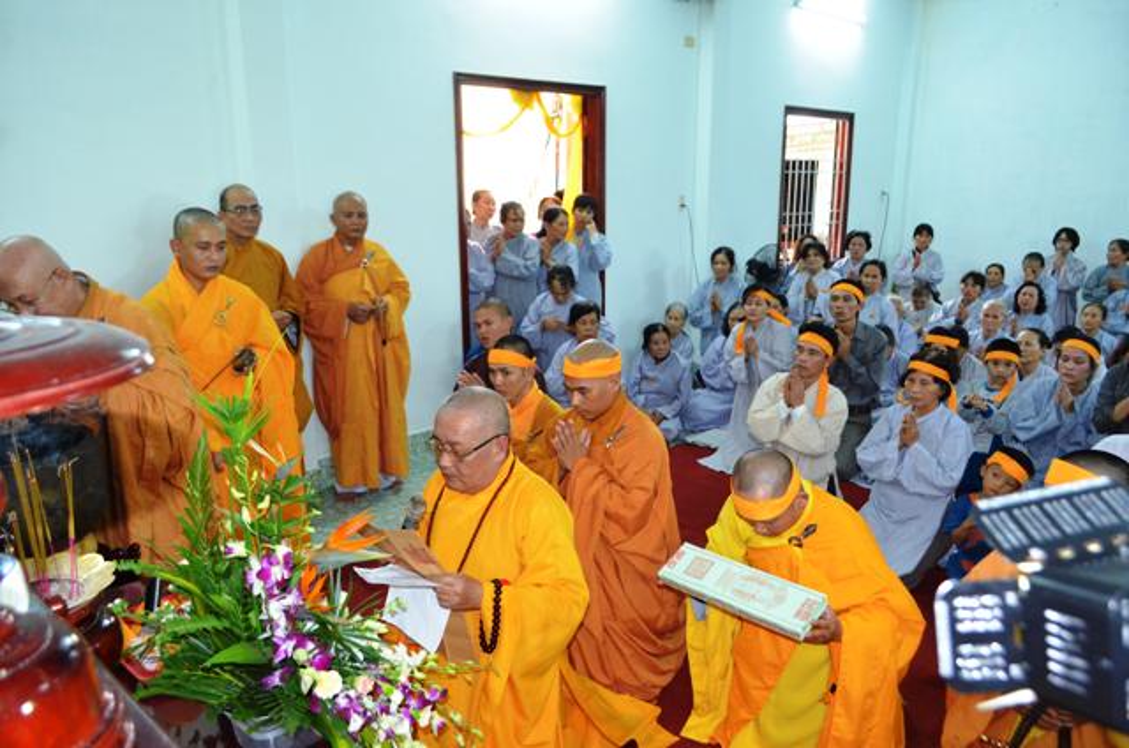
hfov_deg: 67.5
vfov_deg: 47.7
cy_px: 374
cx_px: 564
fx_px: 845
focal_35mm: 27
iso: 3600
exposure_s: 1/60
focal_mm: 18
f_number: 5.6
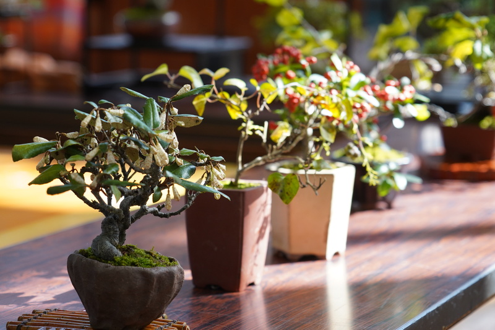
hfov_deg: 19.3
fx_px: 1457
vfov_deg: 12.9
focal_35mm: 106
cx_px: 248
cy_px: 165
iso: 1250
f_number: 6.3
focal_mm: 106
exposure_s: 1/320
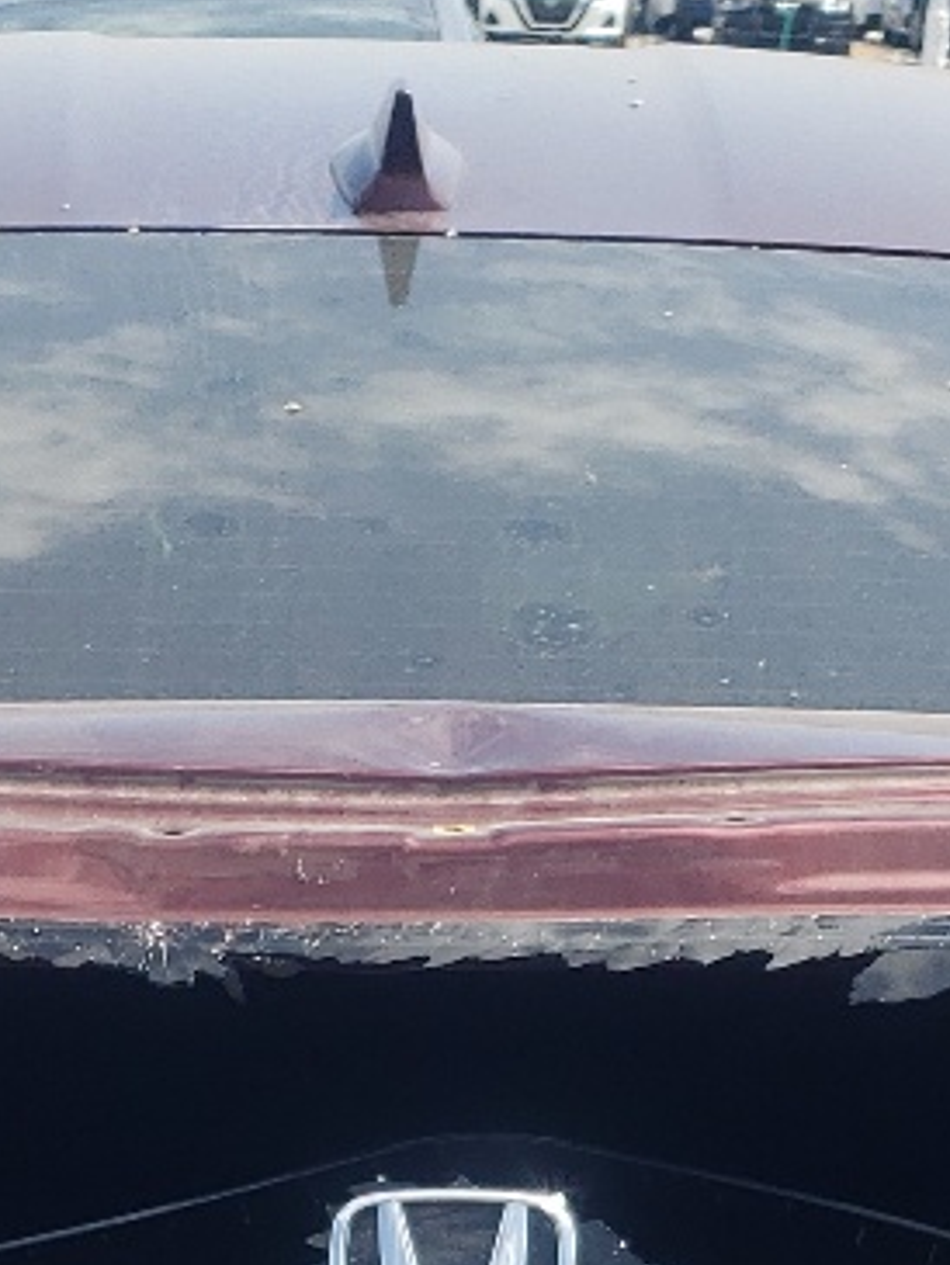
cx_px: 472
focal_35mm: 114
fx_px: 4169
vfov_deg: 16.3
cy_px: 1636
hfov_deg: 13.0
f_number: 1.5
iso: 50
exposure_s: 1/2000
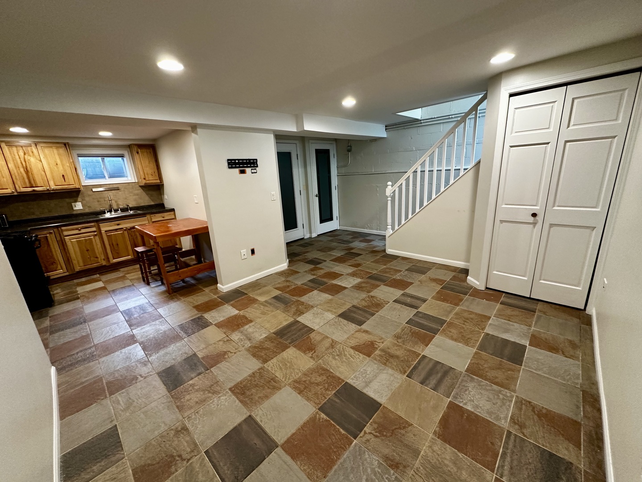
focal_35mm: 14
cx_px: 321
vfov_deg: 85.7
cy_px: 241
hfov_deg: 102.1
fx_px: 260
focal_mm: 2.22
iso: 320
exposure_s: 1/60
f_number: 2.2
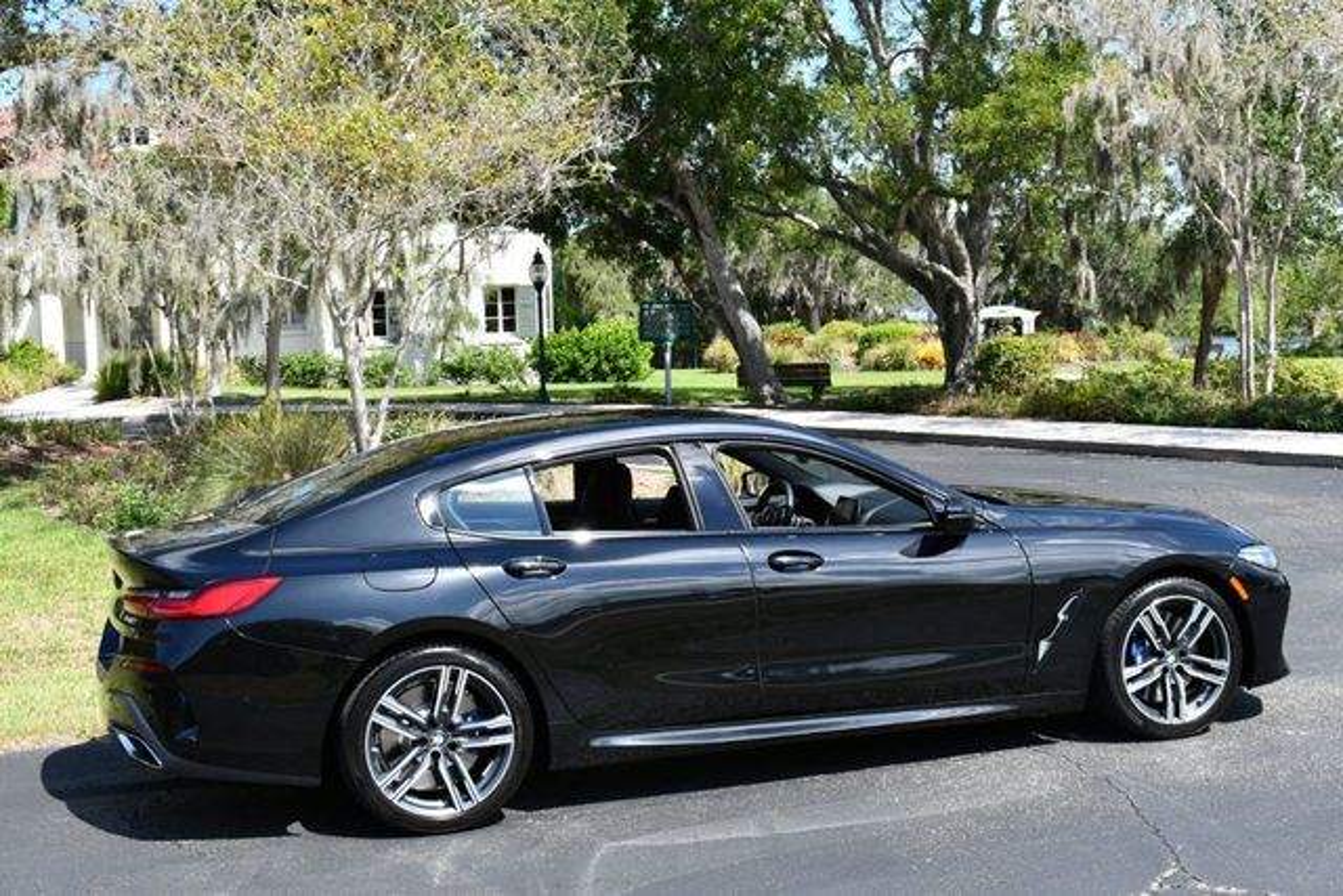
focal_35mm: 48
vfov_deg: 28.1
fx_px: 1791
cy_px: 448
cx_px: 672
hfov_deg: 41.1
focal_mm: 24
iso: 140
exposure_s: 1/250
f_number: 8
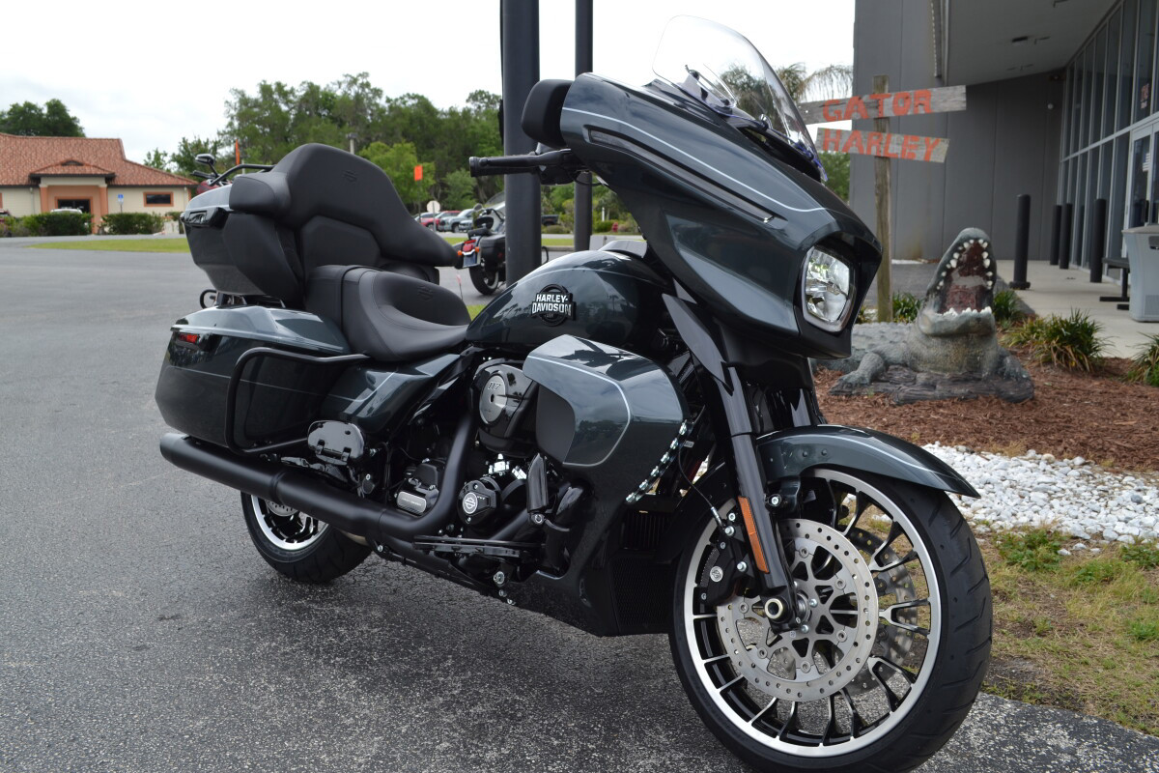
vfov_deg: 40.0
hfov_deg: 57.2
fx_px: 1062
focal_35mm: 33
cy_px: 386
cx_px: 580
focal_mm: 22
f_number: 7.1
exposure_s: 1/200
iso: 100
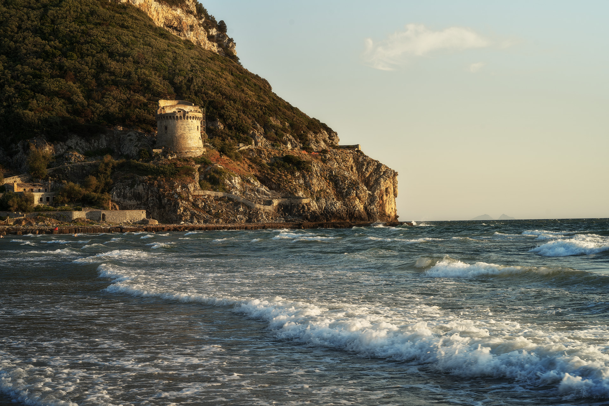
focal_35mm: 75
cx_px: 304
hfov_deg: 27.0
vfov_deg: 18.2
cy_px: 203
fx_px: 1269
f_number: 10
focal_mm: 75
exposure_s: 1/100
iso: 100
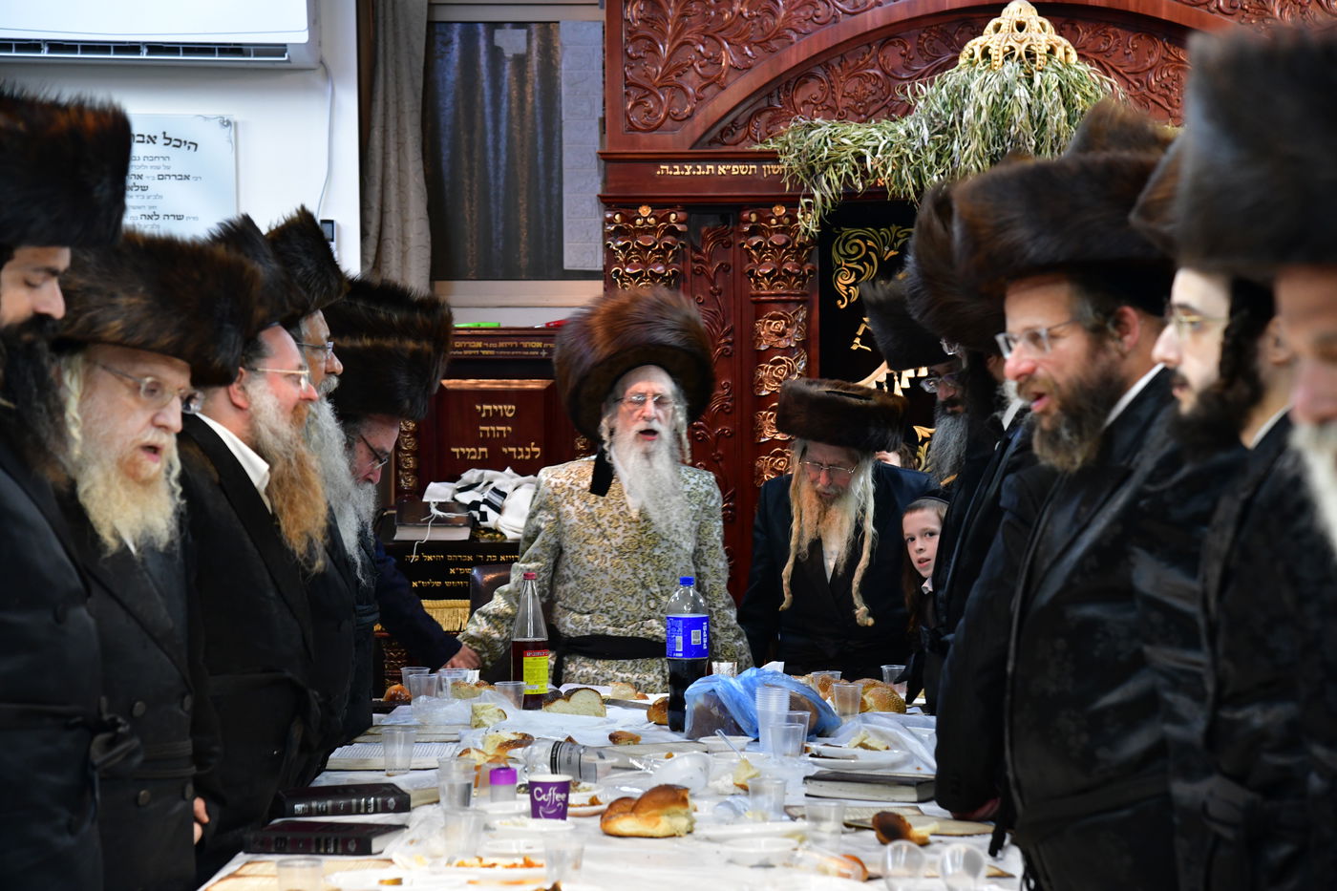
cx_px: 668
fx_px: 3416
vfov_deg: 14.9
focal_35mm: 92
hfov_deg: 22.1
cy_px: 446
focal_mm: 92
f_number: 5.6
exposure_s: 1/100
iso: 2000
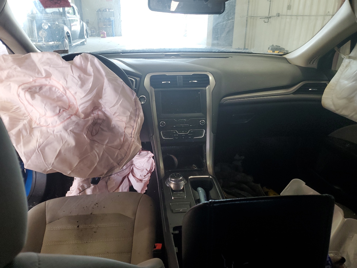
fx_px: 268
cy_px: 134
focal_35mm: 26
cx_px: 178
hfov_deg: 67.3
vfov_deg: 53.1
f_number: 1.5
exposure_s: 1/60.2
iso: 89
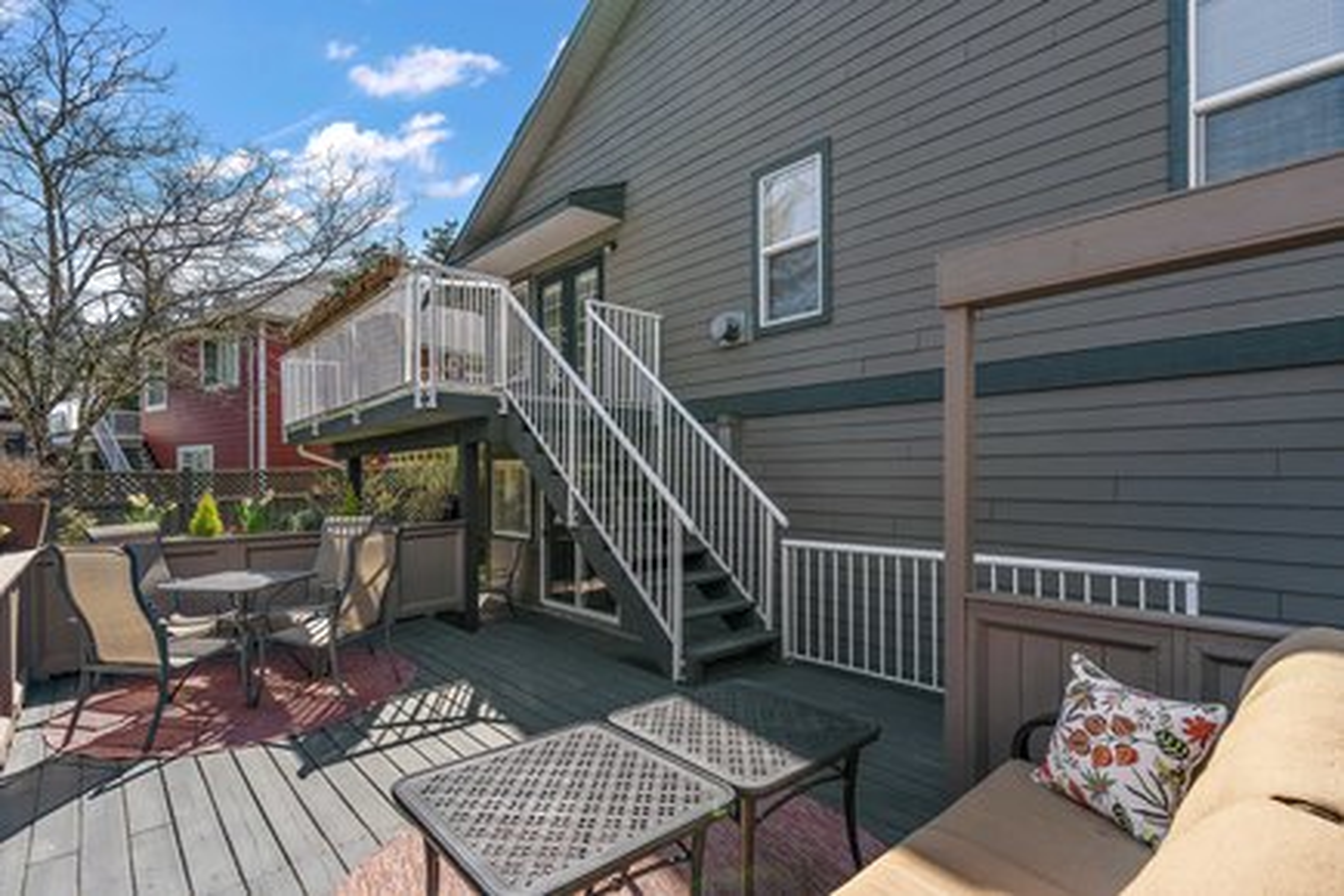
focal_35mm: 16
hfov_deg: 96.7
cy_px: 448
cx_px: 672
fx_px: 597
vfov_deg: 73.7
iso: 320
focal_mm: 16
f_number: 7.1
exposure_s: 1/400
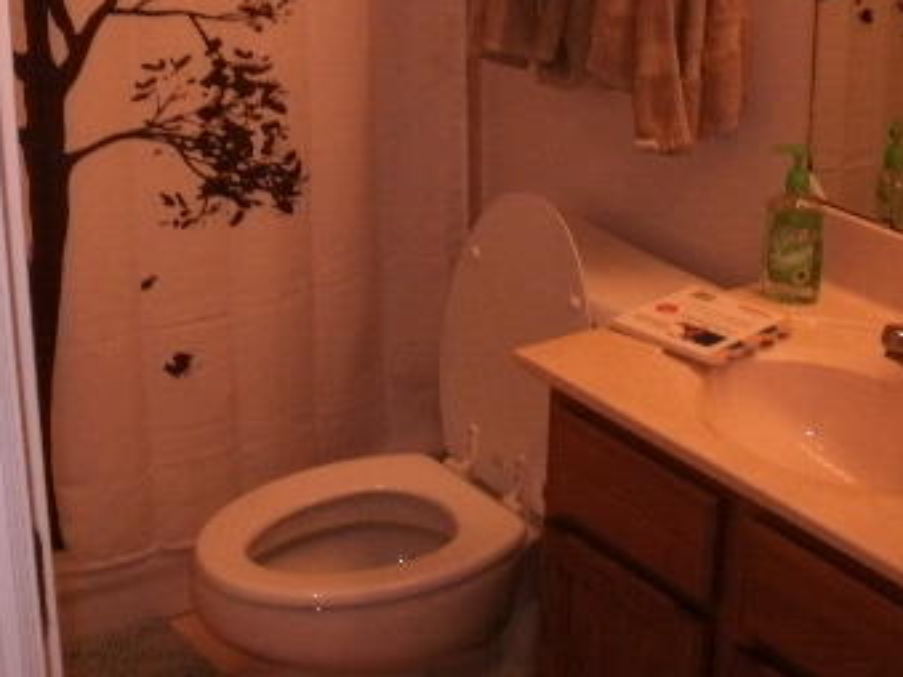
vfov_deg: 21.3
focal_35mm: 68
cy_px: 123
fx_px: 1773
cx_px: 482
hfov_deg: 28.6
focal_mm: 6.3
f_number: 3.5
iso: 125
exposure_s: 1/30
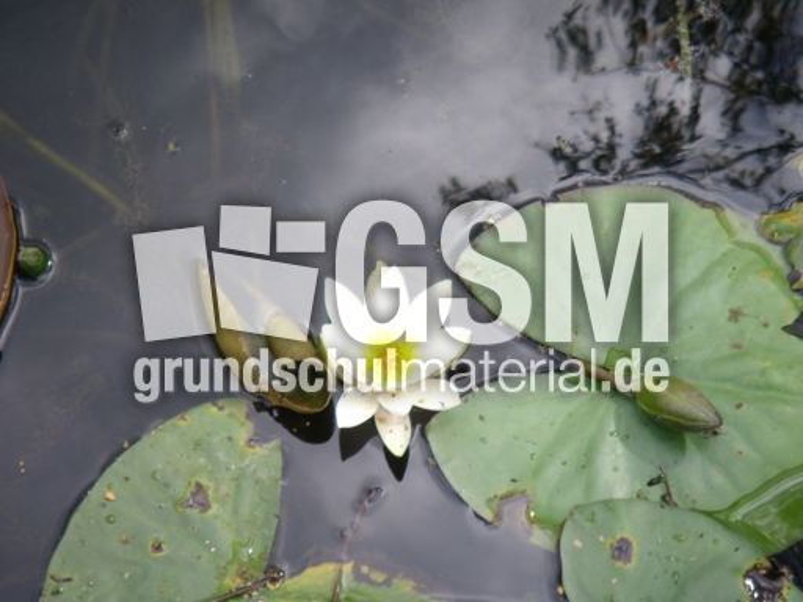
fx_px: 2644
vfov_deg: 13.0
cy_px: 301
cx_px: 402
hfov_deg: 17.3
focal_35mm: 114
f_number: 4.3
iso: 64
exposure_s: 1/141
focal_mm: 19.2
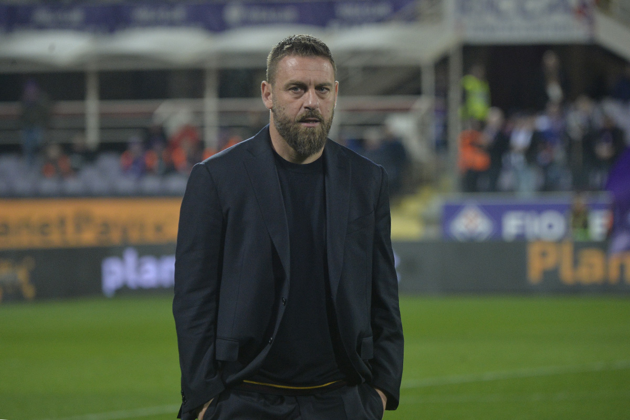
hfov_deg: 7.9
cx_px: 315
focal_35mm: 260
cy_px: 210
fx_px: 4550
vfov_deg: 5.3
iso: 3200
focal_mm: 260
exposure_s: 1/1000
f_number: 5.6
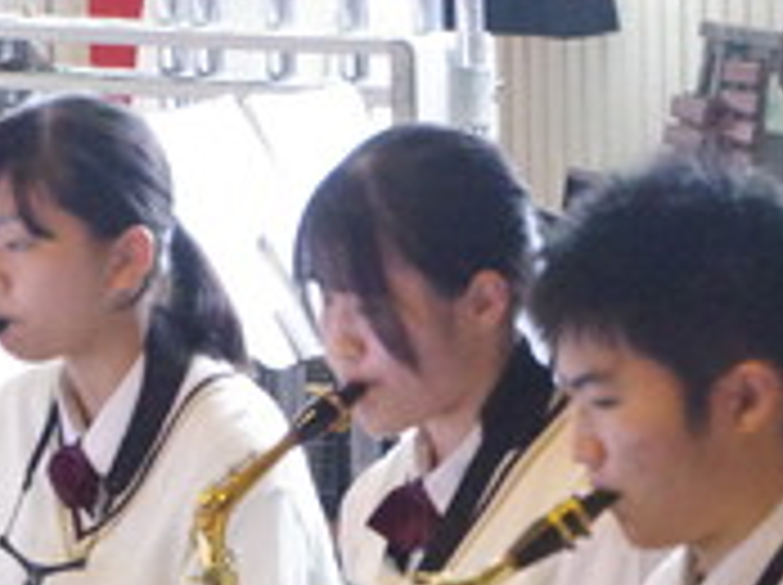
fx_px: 7432
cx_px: 608
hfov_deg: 6.0
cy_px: 639
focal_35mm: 329
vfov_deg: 4.5
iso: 25600
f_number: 6.3
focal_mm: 88
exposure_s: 1/320
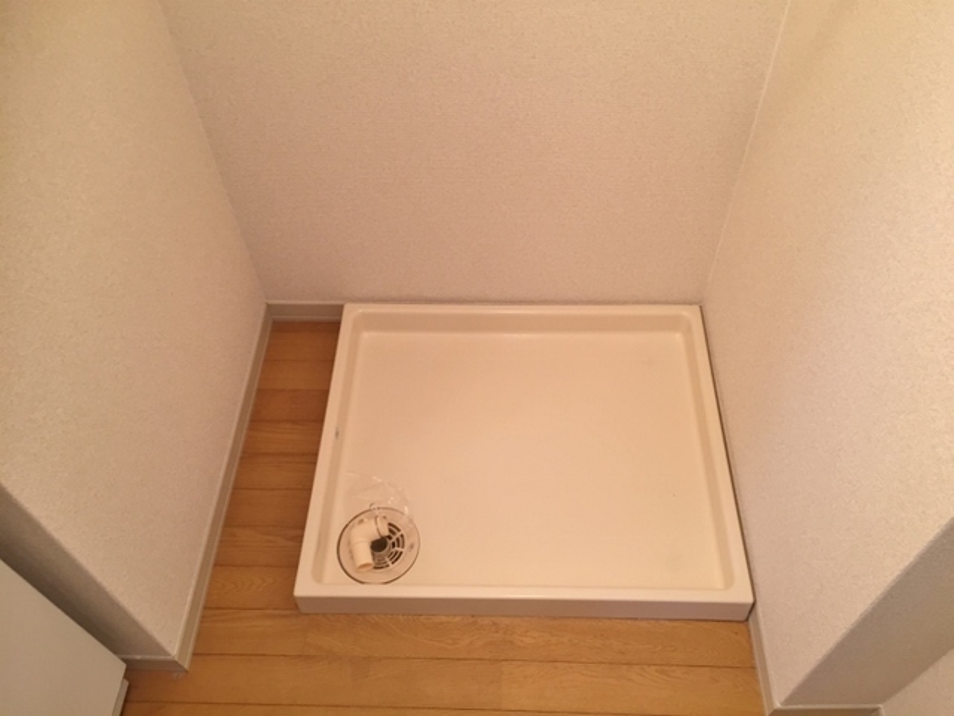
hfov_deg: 61.7
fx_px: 799
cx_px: 477
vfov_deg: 48.2
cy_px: 358
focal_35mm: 29
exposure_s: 1/33
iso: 100
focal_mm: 4.15
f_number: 2.2
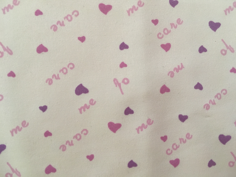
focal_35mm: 29
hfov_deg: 61.7
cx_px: 118
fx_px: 198
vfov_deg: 48.2
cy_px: 88
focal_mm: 4.15
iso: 200
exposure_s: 1/20
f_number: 2.2
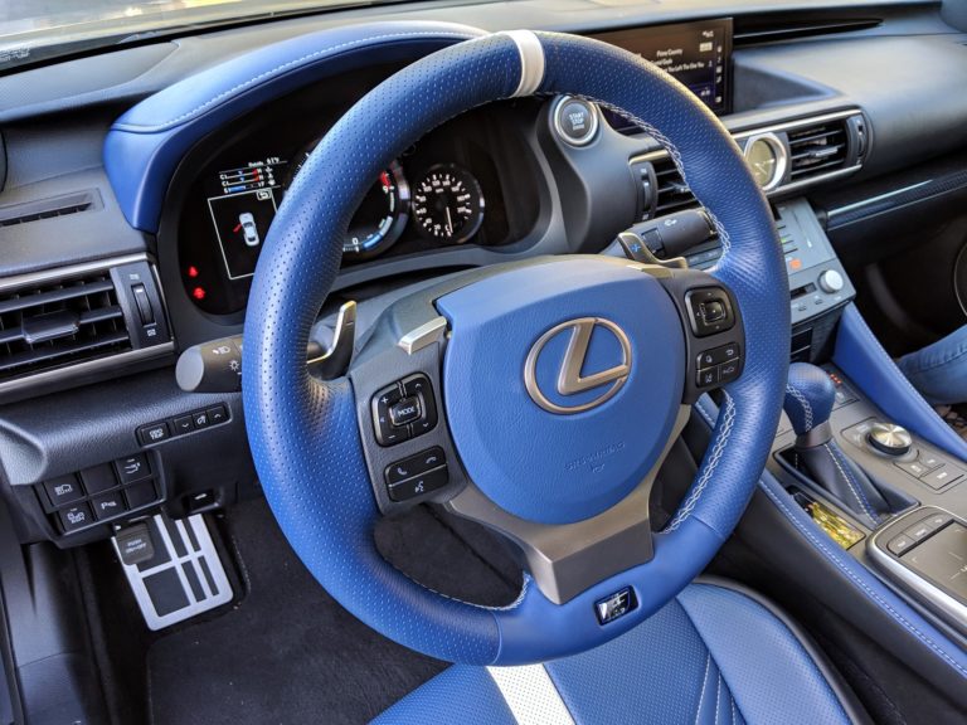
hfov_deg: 65.3
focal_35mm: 27
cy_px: 362
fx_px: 754
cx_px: 484
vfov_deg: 51.4
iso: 69
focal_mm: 4.44
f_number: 1.8
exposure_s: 1/49.9
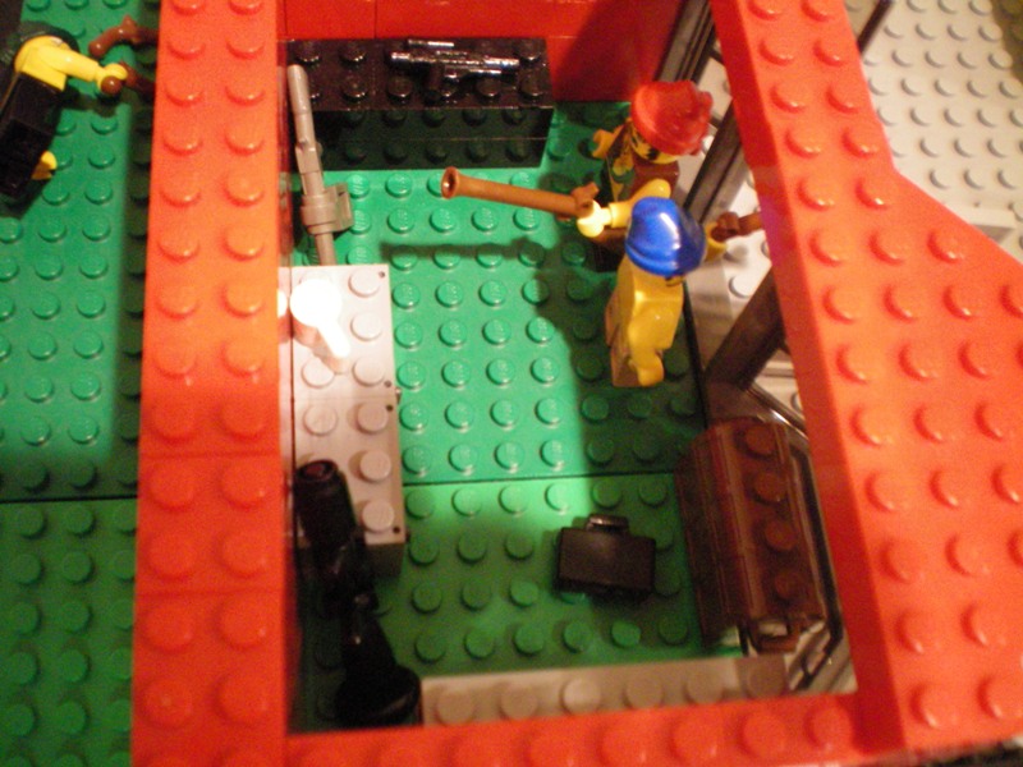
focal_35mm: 38
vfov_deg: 37.7
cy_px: 384
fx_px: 1123
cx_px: 512
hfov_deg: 49.0
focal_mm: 6.3
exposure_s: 1/6
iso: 400
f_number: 3.1
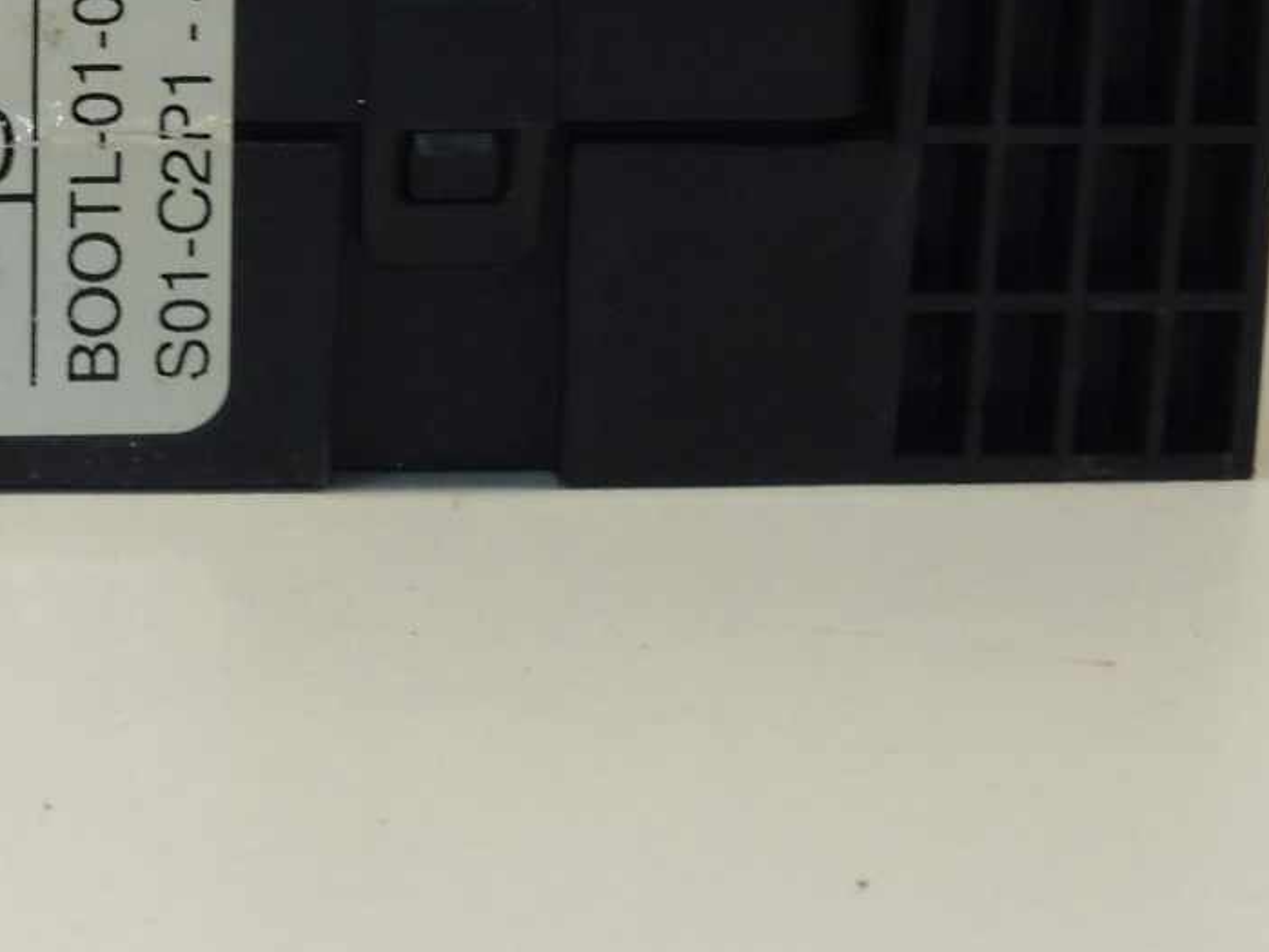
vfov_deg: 11.4
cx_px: -321
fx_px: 4728
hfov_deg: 14.7
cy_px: 71
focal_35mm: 129
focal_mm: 7.9
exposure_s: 1/80
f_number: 5
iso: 200
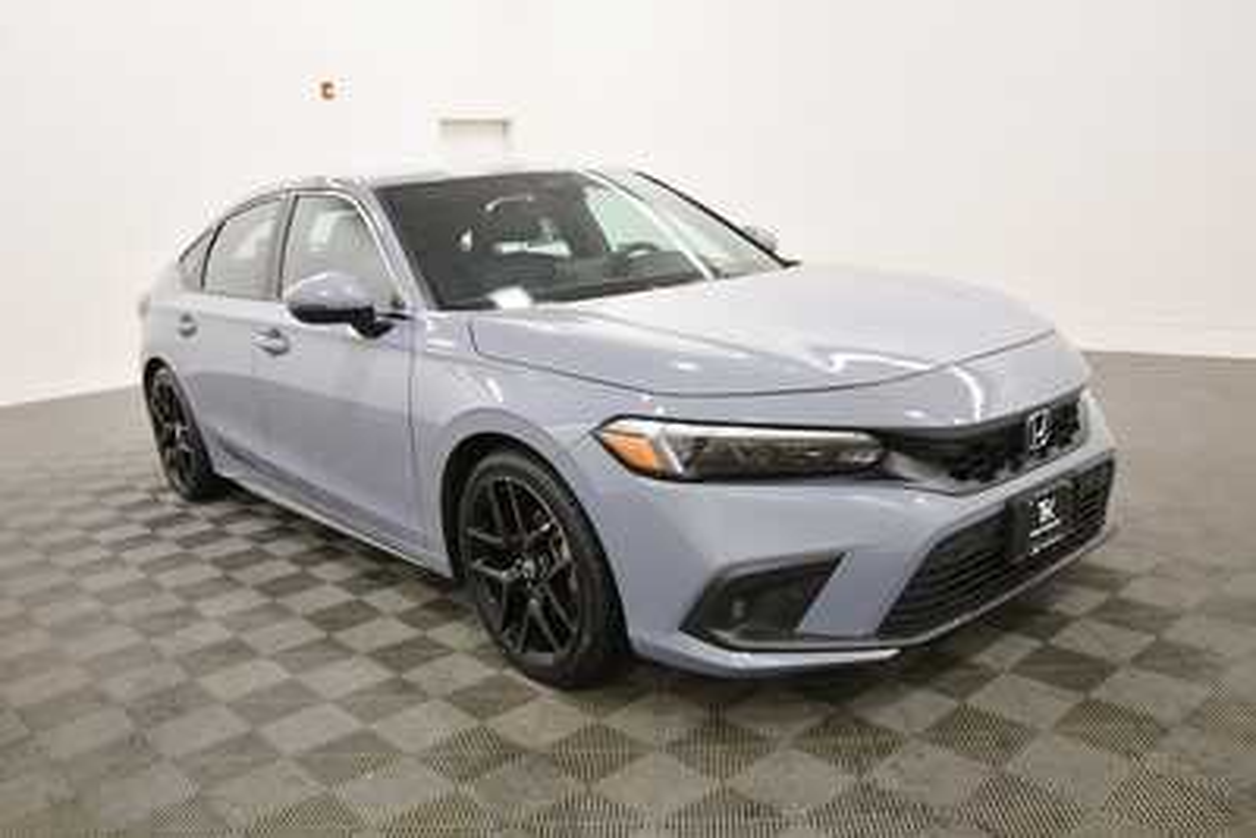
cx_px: 628
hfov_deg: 61.9
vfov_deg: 43.6
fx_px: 1047
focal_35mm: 30
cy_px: 419
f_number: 5.6
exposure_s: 1/125
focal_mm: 20
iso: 1100
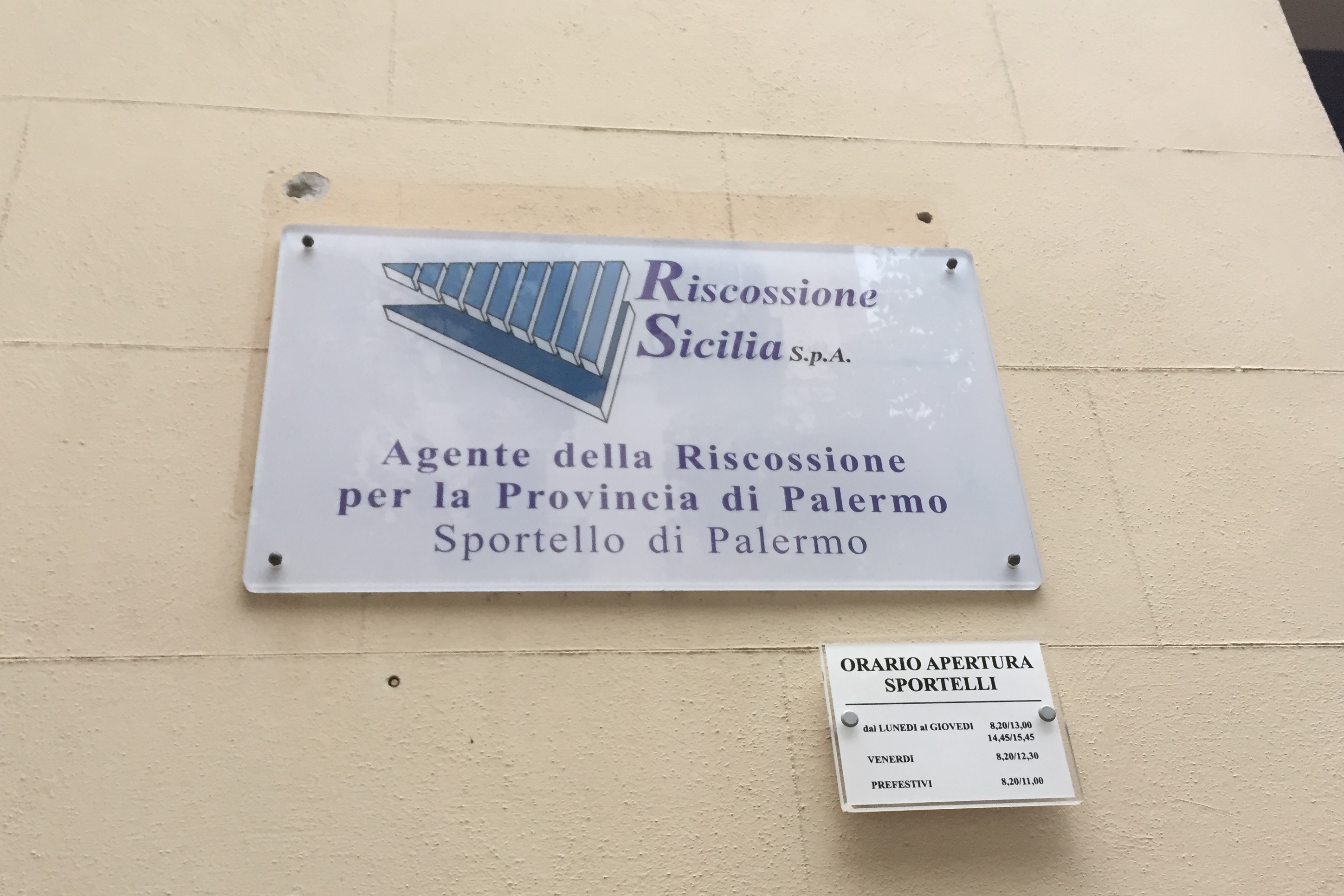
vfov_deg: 38.7
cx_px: 703
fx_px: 1269
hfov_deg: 55.8
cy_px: 532
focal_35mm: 34
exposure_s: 1/33
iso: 50
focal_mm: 4.15
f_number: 2.2
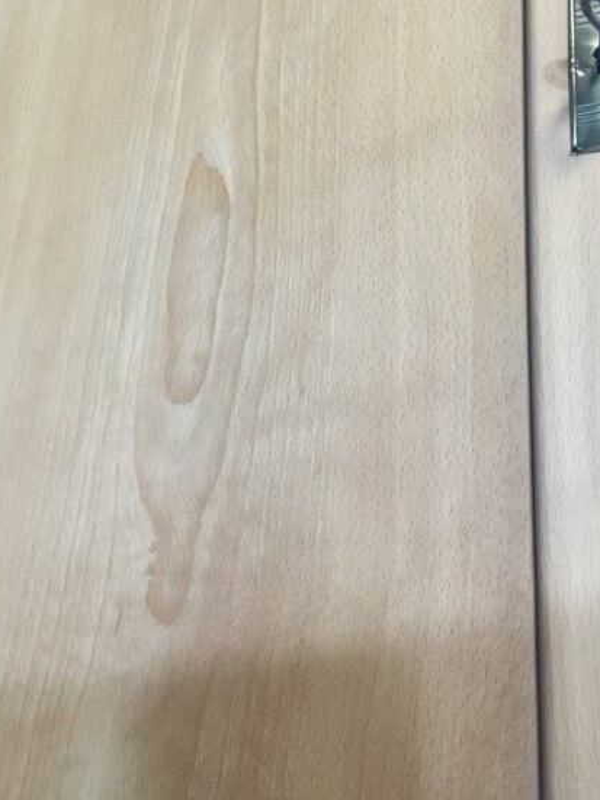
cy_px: 359
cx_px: 328
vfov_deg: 42.0
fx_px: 1040
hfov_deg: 32.1
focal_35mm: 45
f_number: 2.4
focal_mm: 3.3
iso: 200
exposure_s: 1/33
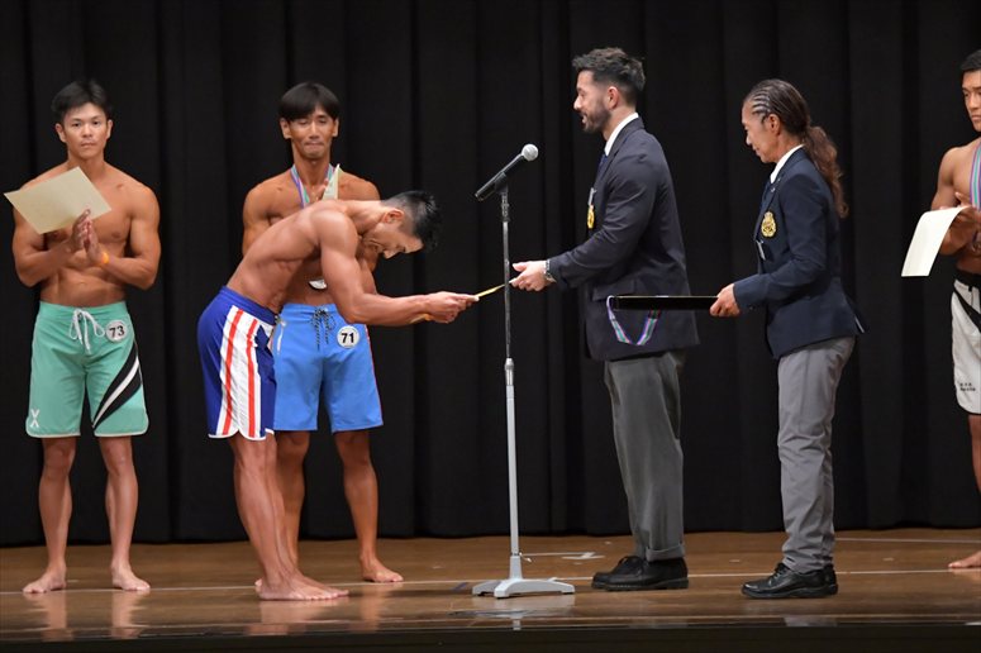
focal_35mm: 217
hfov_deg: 9.5
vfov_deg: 6.3
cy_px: 326
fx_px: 5910
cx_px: 490
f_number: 5.6
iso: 6400
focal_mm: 145
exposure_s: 1/400
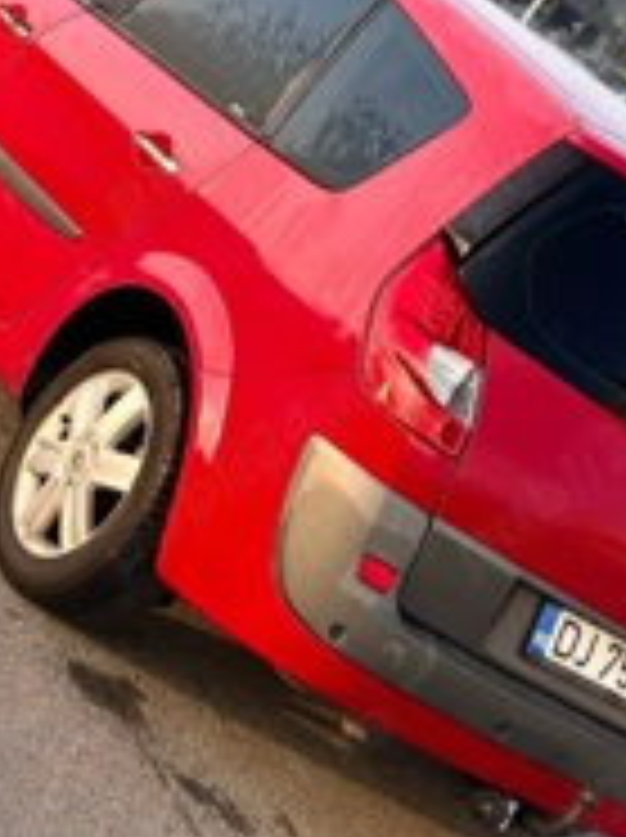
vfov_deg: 17.4
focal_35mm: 112
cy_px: 166
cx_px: 338
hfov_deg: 13.2
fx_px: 2707
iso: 32
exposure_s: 1/315
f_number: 1.6
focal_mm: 5.96
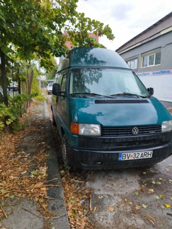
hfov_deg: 56.8
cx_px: 86
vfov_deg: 71.6
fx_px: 159
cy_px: 114
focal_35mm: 24
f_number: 1.89
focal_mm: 5.89
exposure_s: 1/100
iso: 60
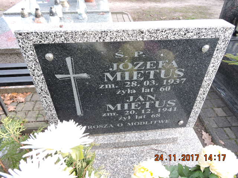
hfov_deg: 71.6
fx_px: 165
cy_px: 89
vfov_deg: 56.8
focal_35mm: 24
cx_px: 119
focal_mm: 4.3
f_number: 3.3
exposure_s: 1/50
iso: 100
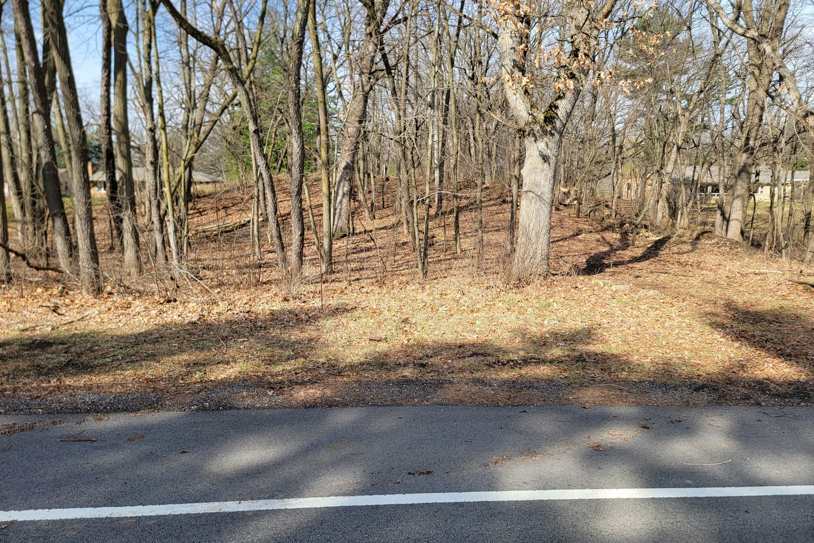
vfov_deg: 51.2
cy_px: 241
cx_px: 407
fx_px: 565
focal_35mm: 25
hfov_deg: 71.5
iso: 16
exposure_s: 1/446
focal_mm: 6.7
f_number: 1.8
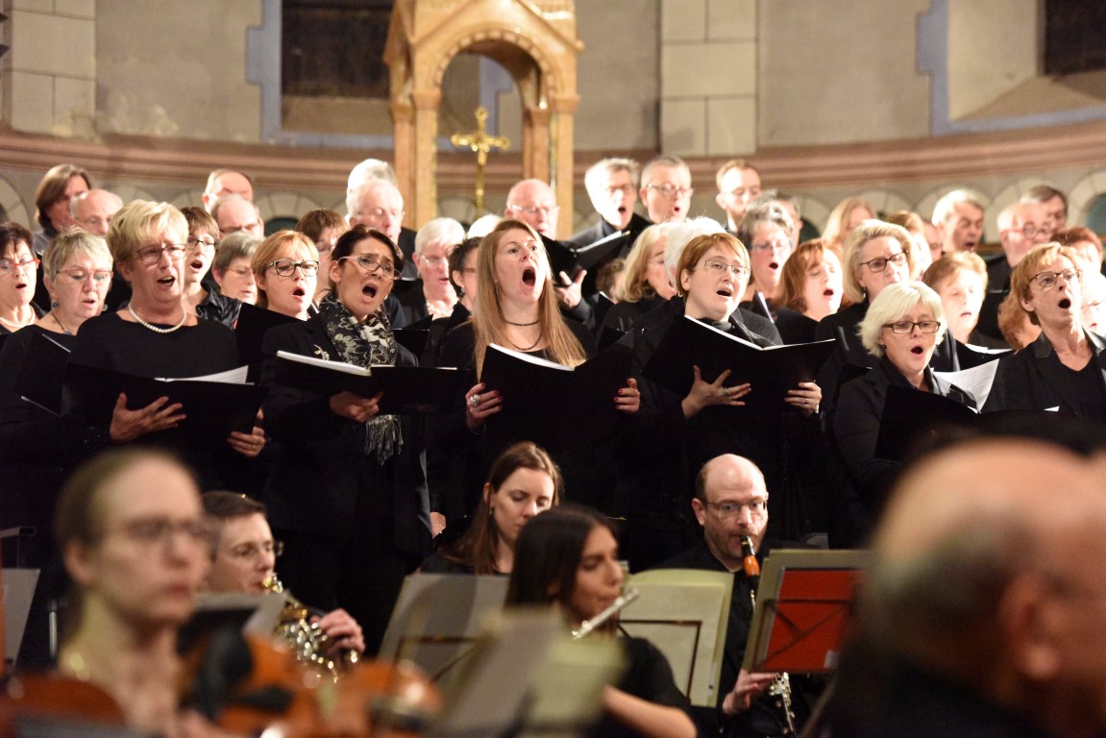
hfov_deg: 16.8
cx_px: 553
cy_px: 369
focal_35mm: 122
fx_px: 3749
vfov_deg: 11.2
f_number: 3.2
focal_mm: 122
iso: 12800
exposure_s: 1/125
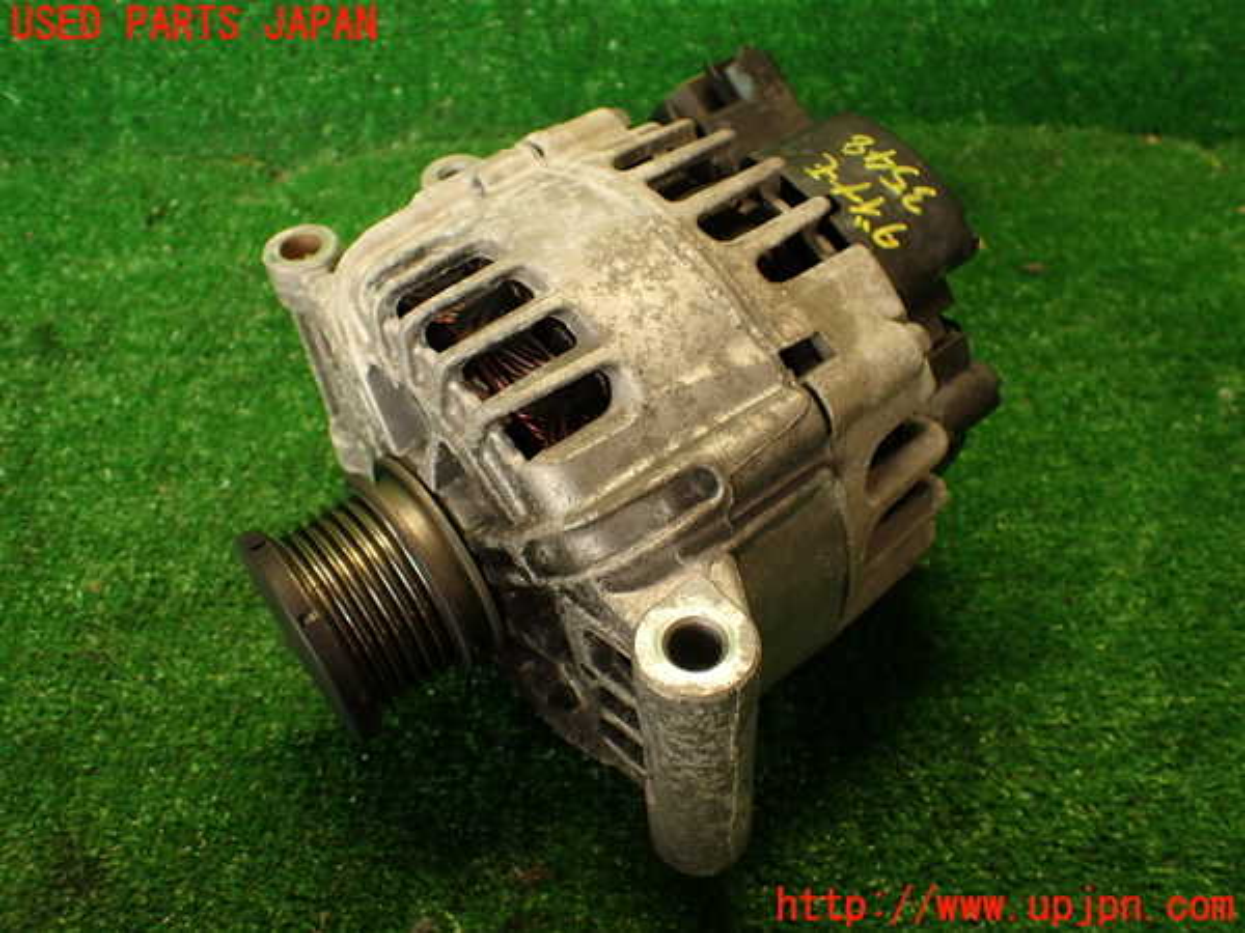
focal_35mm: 30
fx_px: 1079
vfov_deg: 46.8
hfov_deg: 60.0
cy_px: 466
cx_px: 622
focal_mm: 5.4
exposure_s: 1/30
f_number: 2.3
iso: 200
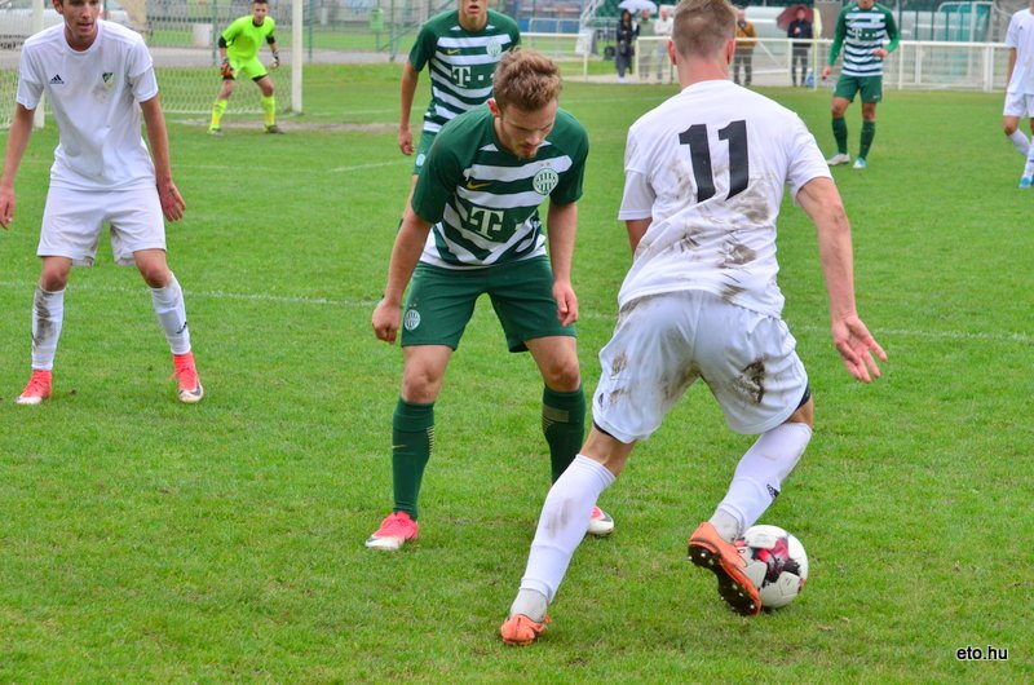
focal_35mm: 105
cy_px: 342
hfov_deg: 19.5
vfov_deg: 13.0
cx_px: 517
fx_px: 3010
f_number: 7.1
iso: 1000
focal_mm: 70
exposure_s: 1/1000
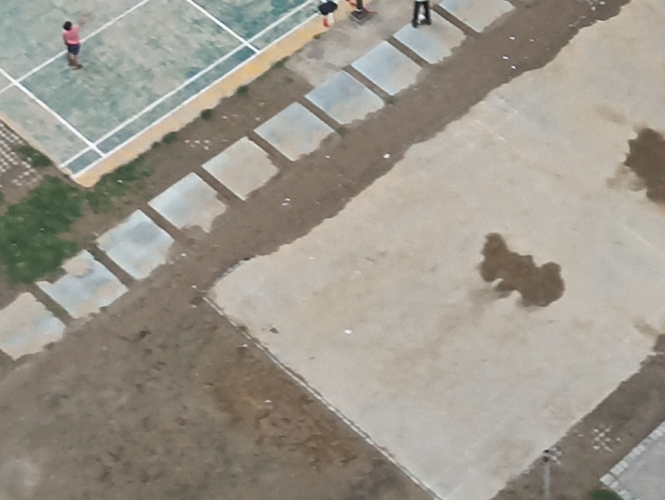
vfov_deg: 11.2
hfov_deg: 15.6
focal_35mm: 123
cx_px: 722
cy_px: -430
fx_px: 2366
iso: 128
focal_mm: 4.26
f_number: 1.8
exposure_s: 1/50
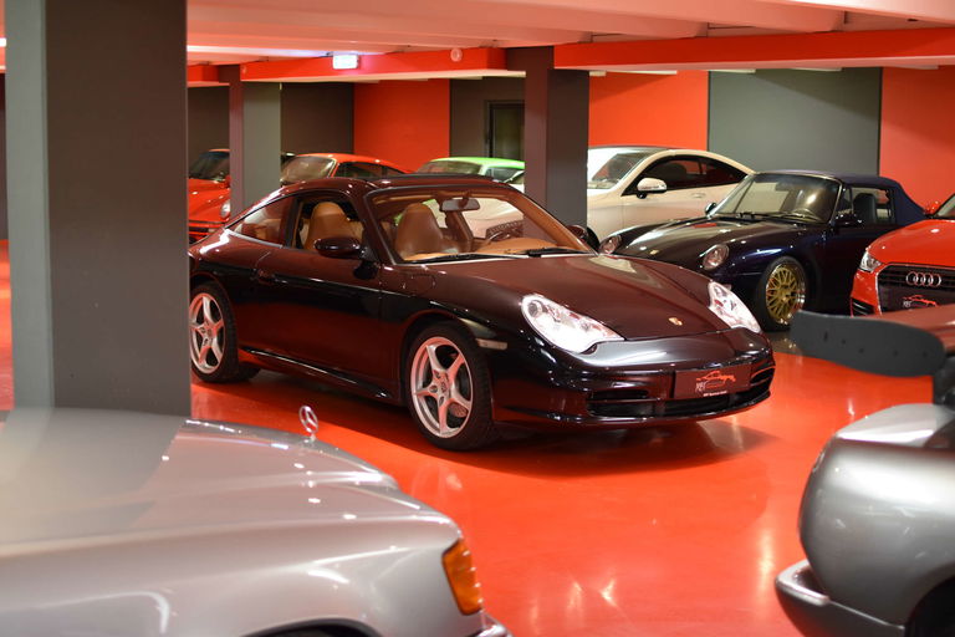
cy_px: 318
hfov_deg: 37.9
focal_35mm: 52
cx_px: 478
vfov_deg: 25.8
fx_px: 1393
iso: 800
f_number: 2.2
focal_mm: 35
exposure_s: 1/60
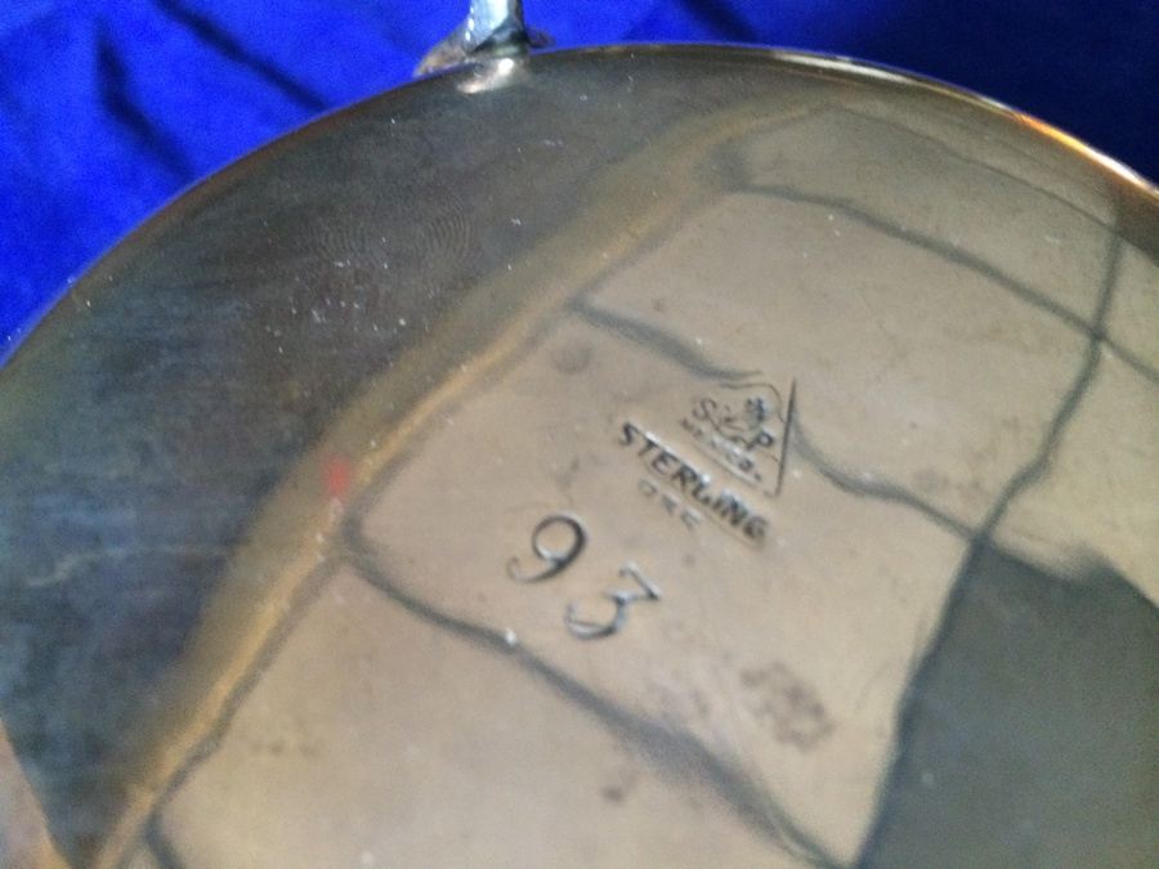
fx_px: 1004
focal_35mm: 30
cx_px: 580
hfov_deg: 60.0
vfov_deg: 46.8
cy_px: 434
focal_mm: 4.12
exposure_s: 1/15
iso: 400
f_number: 2.2
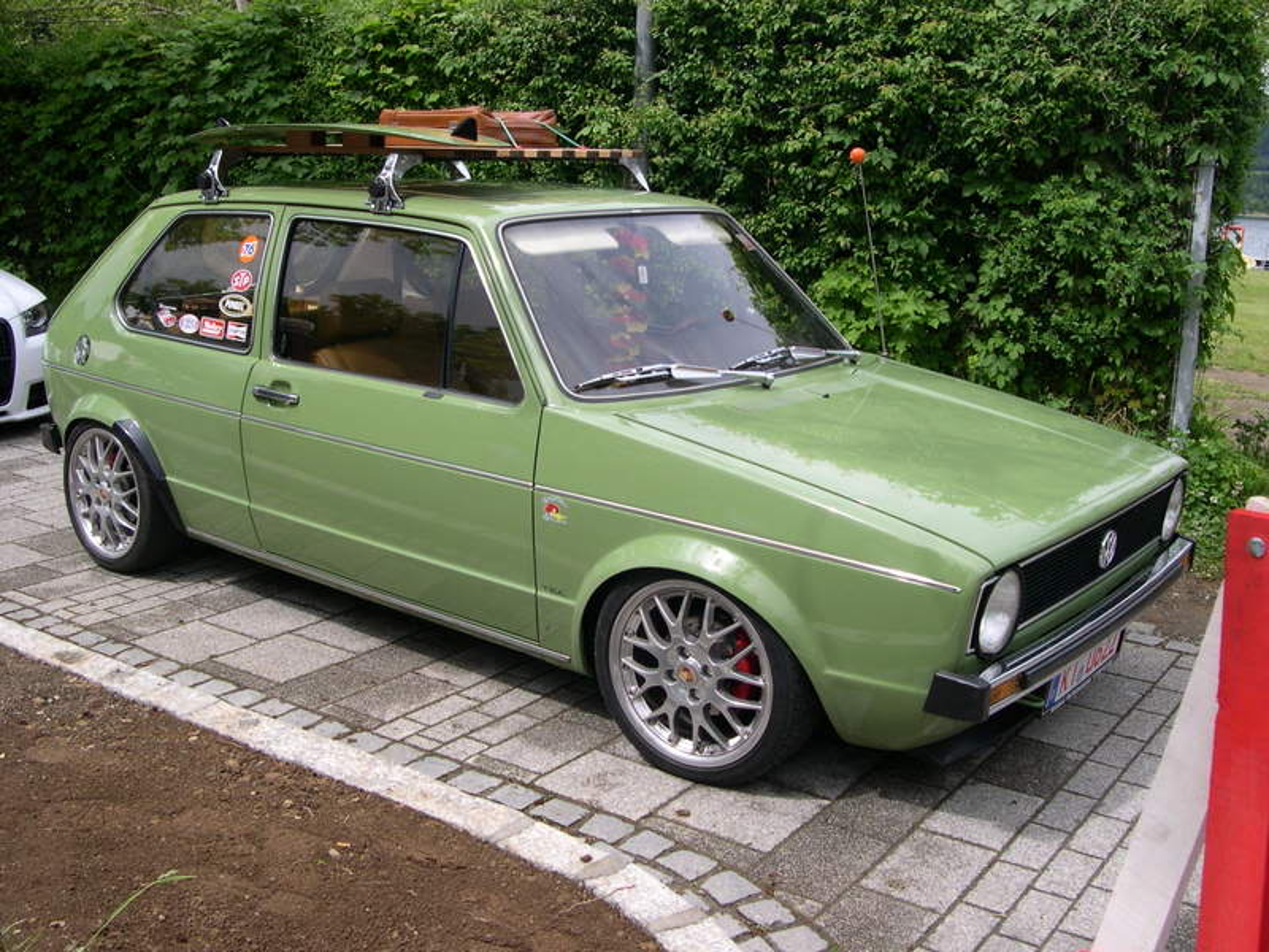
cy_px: 476
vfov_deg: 37.7
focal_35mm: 38
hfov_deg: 49.0
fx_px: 1393
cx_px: 634
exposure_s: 1/105
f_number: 7.6
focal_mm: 8
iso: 100
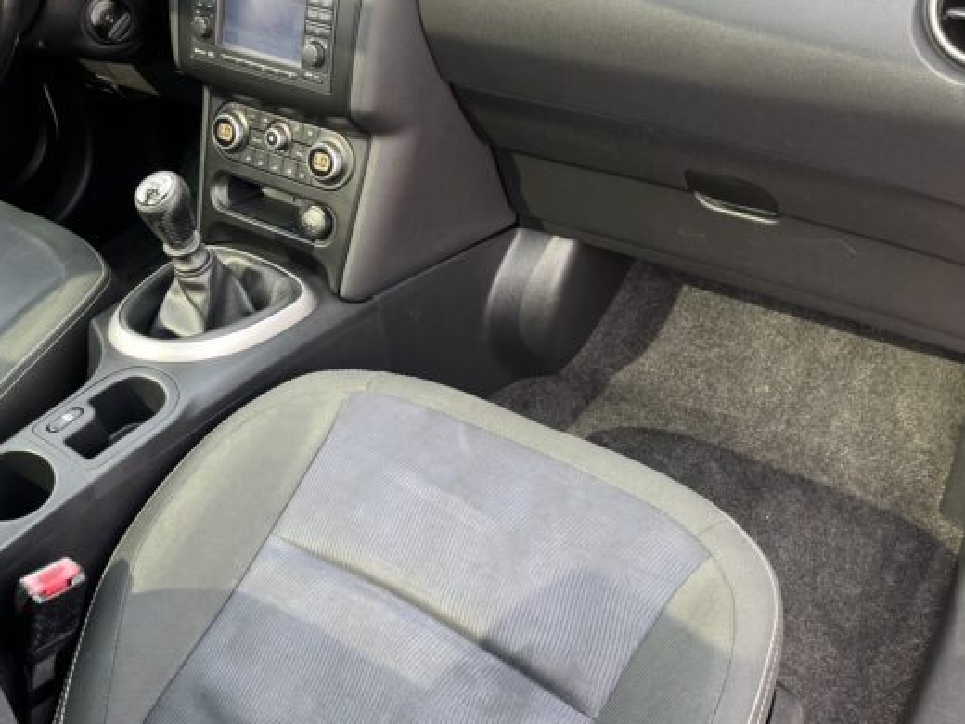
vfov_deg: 35.8
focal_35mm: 40
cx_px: 366
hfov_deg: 46.4
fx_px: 1115
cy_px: 286
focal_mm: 5.1
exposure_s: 1/121
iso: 50
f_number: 1.6
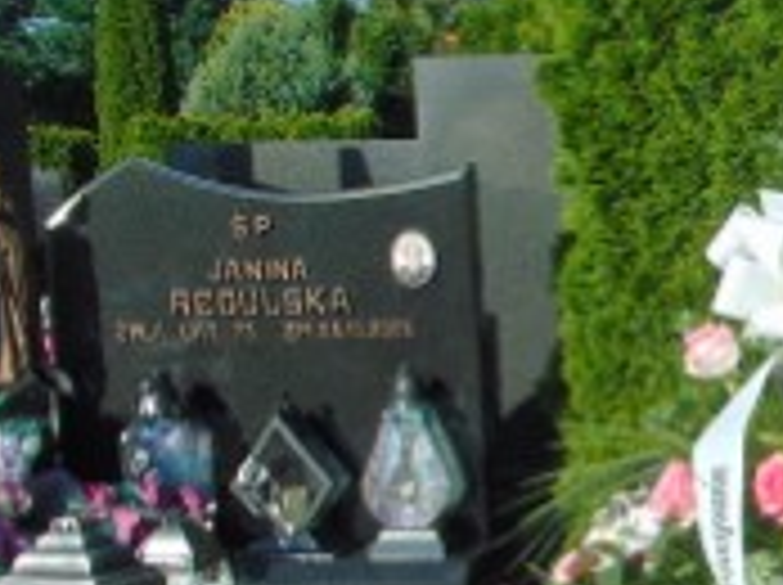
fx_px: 2078
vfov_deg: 15.8
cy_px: 554
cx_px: 1022
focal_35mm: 92
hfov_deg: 19.6
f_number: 7.7
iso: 80
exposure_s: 1/250
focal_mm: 4.5
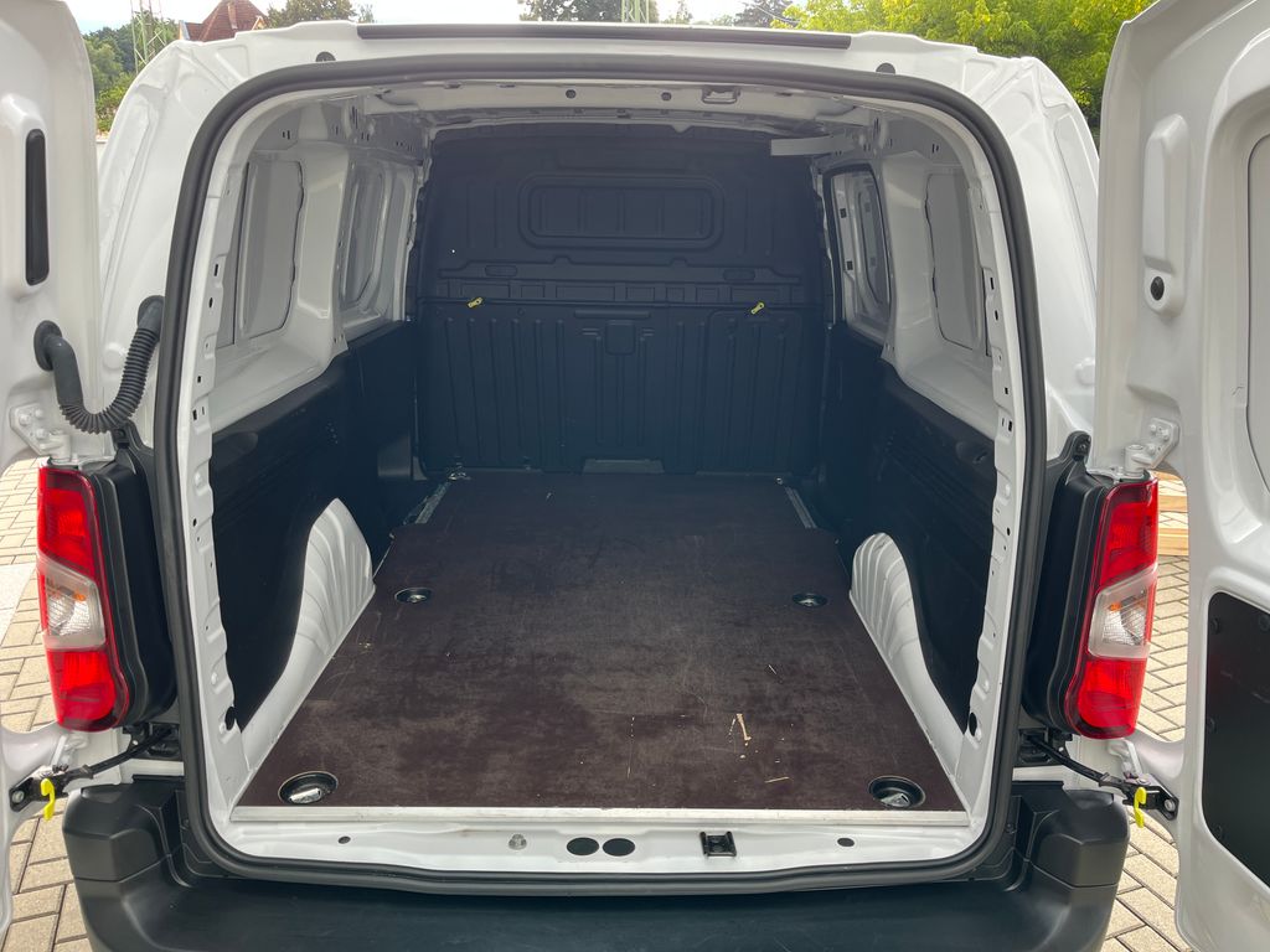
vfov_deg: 53.1
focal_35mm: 26
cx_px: 635
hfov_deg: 67.3
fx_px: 954
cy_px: 476
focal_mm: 5.1
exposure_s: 1/122
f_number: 1.6
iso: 64
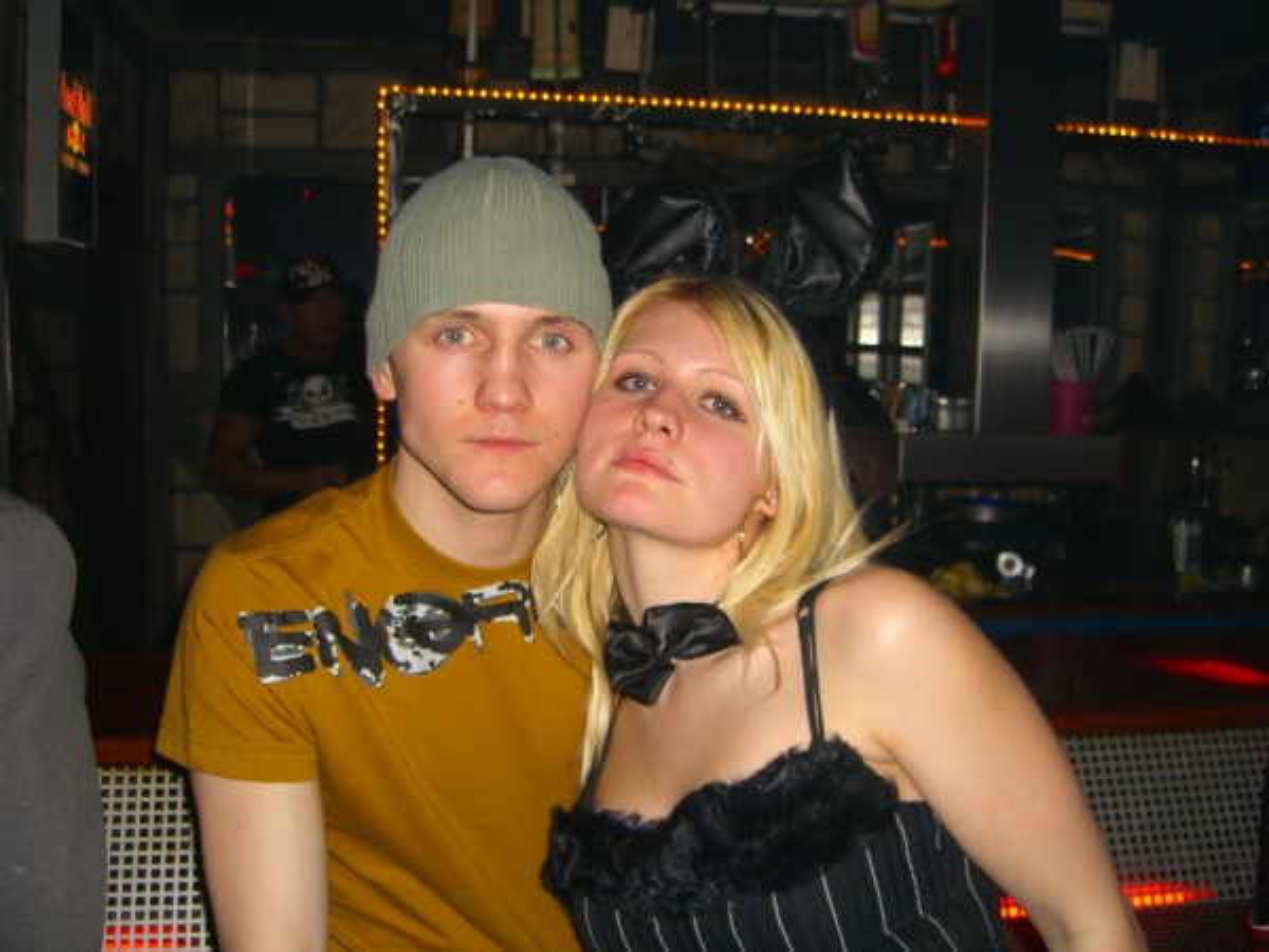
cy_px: 476
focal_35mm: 38
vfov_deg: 37.7
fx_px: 1393
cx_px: 634
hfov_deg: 49.0
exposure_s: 1/60
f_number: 2.8
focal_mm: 7.9
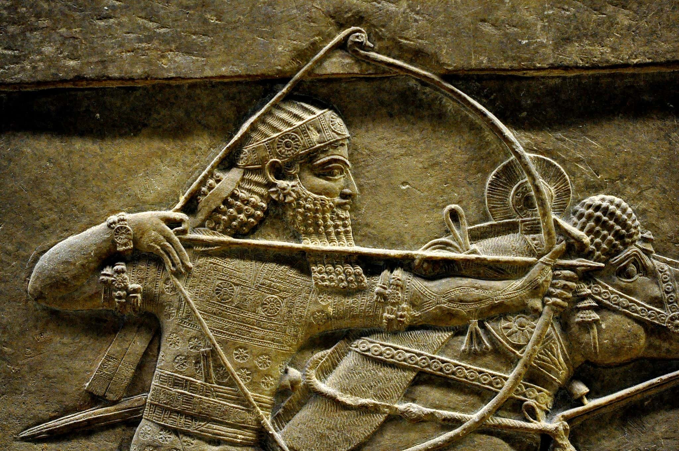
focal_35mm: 90
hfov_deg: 22.6
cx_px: 340
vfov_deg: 15.2
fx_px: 1696
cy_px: 226
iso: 2500
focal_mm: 60
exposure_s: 1/50
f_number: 2.8
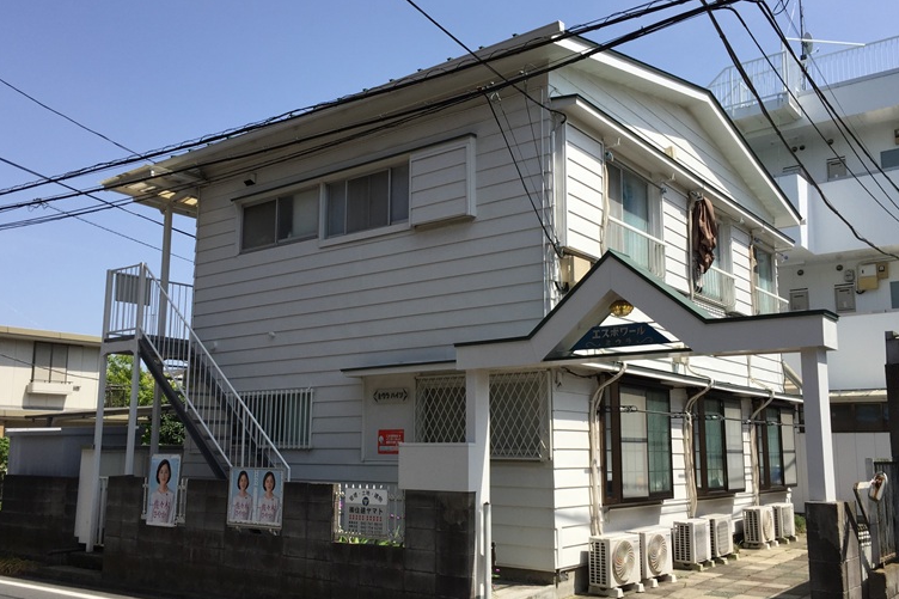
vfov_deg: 42.3
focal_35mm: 31
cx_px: 448
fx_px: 774
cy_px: 323
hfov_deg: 60.3
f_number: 2.2
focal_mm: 4.15
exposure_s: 1/1883
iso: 32
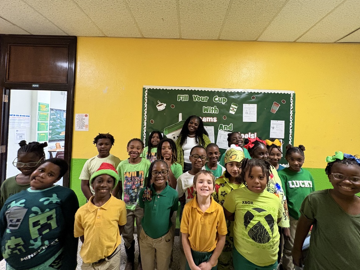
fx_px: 156
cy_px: 126
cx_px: 188
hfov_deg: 98.1
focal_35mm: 15
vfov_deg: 81.6
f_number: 2.2
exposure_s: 1/40
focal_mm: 2.22
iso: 800
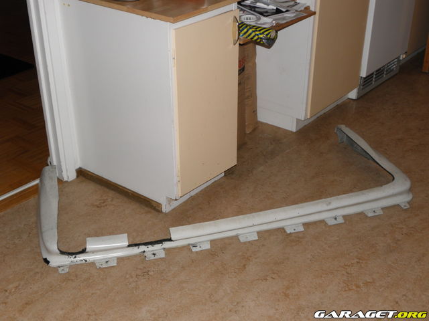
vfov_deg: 30.9
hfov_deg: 40.4
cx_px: 214
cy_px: 160
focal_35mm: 47
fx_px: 582
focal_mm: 8.53
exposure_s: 1/50
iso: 100
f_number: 3.4
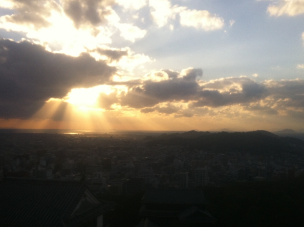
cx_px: 150
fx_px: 395
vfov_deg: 32.1
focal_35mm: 45
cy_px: 129
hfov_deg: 42.1
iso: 80
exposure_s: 1/1257
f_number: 2.8
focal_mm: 3.85
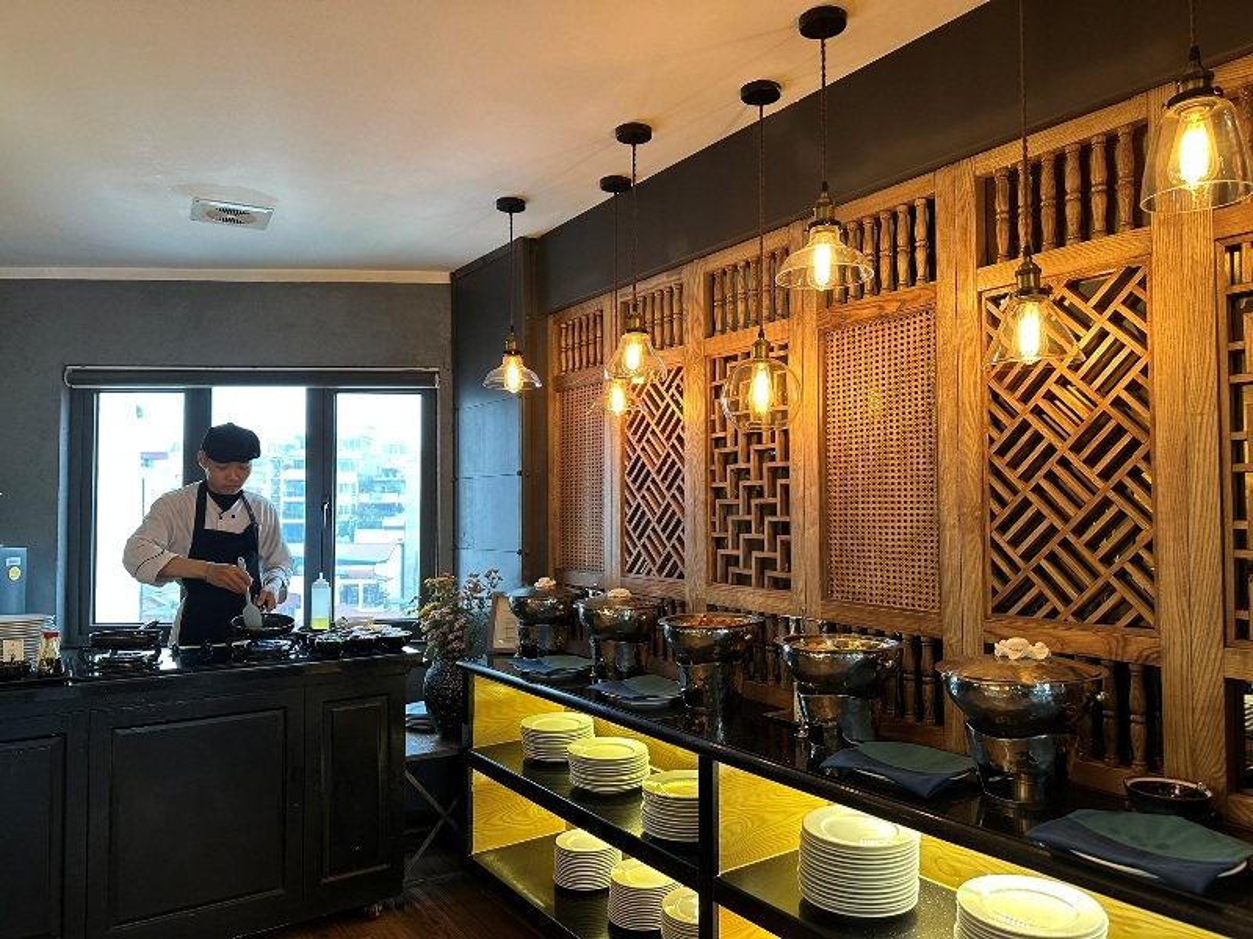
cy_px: 470
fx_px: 869
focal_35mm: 24
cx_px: 626
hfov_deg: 71.6
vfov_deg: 56.8
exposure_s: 1/50
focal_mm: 6.86
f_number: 1.78
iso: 250
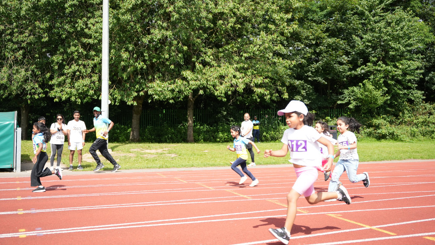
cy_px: 119
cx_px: 218
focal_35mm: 35
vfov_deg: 33.4
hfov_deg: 56.2
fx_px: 407
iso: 400
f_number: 2.8
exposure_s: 1/3200
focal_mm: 33.3
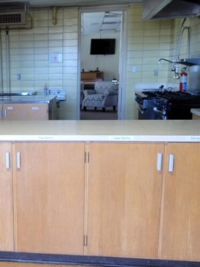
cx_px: 100
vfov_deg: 67.3
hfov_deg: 53.1
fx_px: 200
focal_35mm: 26
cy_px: 134
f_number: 1.8
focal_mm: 5.4
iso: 250
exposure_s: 1/60
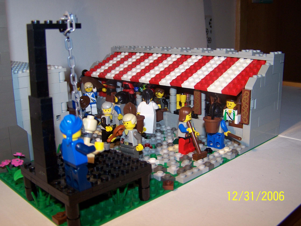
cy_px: 113
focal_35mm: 38
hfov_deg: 49.0
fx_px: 330
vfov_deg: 37.7
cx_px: 150
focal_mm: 6.3
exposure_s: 1/60
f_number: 2.8
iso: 80
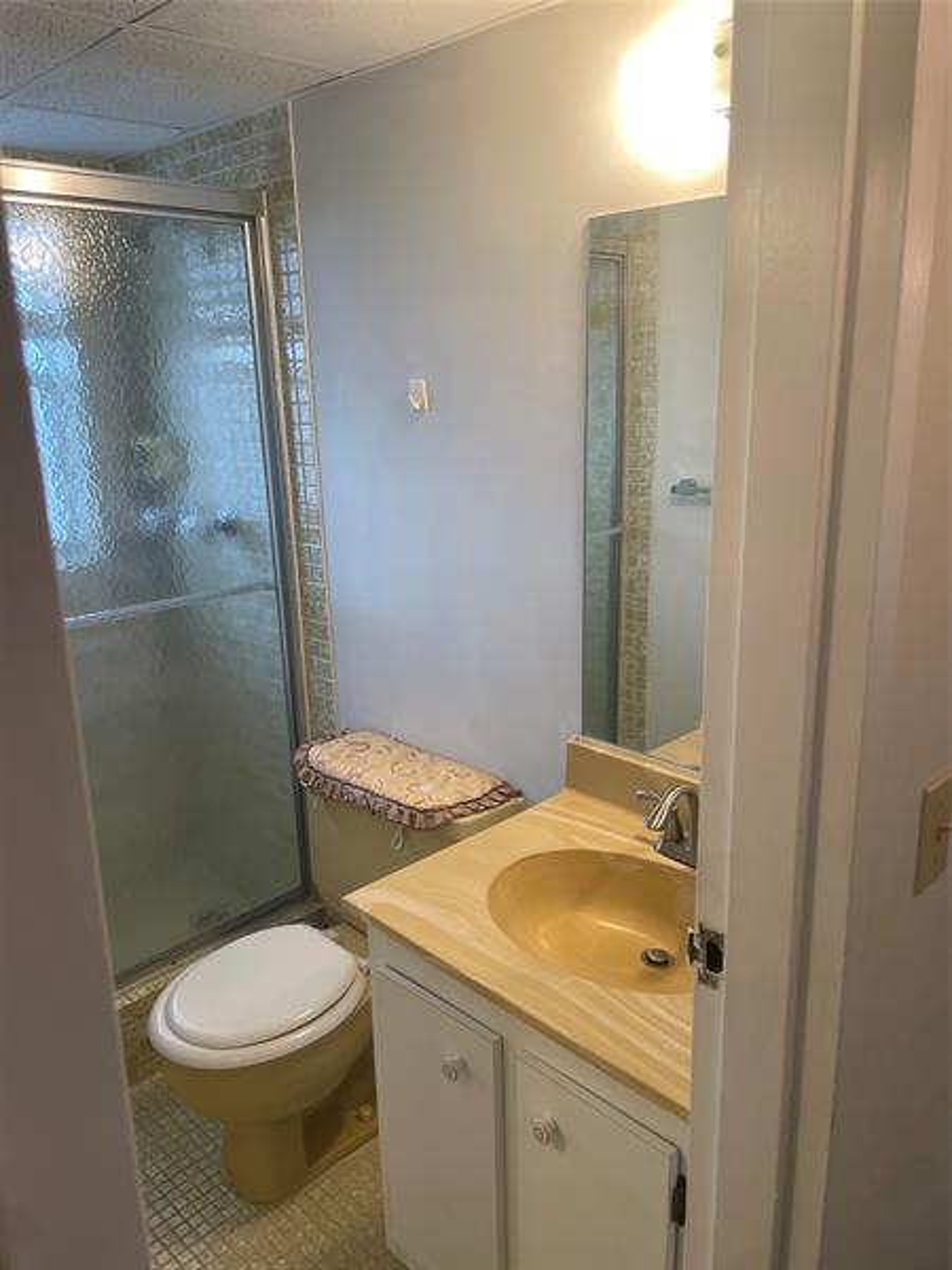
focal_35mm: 26
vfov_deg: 67.3
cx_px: 476
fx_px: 953
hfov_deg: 53.1
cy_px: 635
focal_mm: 4.2
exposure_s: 1/120
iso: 125
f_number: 1.6
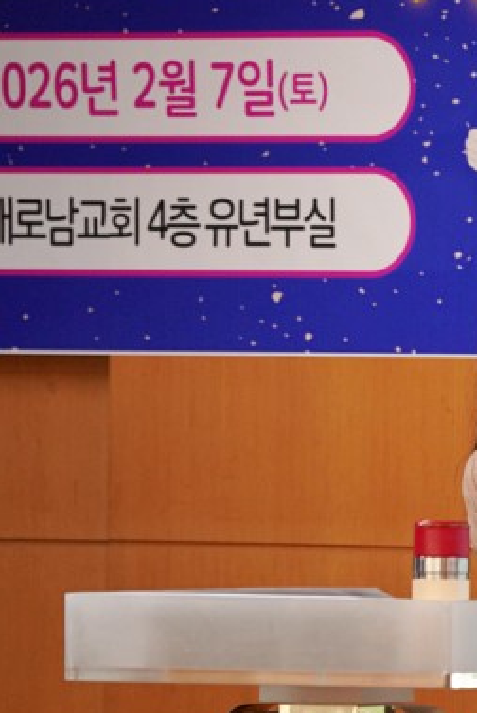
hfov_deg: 2.9
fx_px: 9462
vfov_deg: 4.3
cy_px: 520
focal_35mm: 477
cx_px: 820
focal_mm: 200
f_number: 4
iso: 1000
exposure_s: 1/250
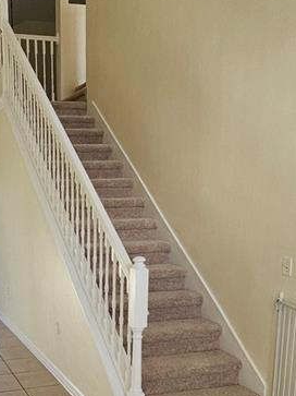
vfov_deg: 42.7
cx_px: 39
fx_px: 491
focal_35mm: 43
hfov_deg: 32.2
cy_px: 289
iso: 80
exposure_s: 1/207
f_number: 2.2
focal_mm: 1.74
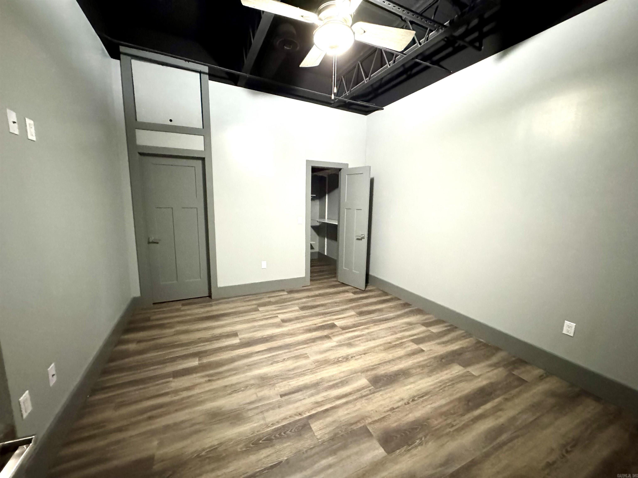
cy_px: 239
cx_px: 319
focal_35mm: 14
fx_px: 258
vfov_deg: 85.7
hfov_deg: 102.1
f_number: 2.2
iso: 1250
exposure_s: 1/30
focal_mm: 2.22
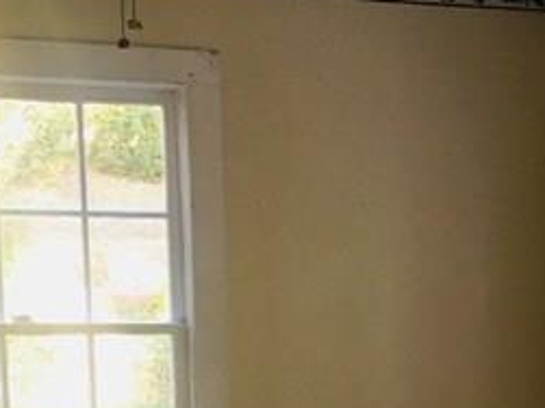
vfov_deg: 12.0
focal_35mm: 118
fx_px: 1857
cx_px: 629
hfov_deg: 16.1
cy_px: 607
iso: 40
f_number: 2.2
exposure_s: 1/30
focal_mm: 4.15
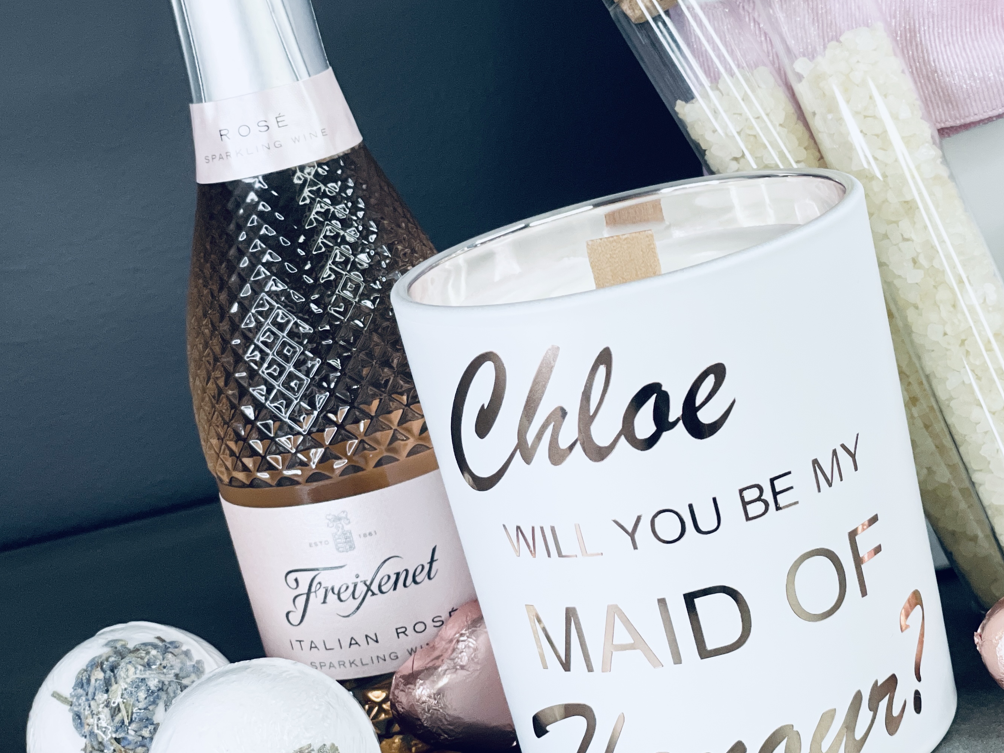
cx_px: 743
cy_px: 376
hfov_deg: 24.8
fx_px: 2262
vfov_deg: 18.9
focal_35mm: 78
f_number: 2
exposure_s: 1/120
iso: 125
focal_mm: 6
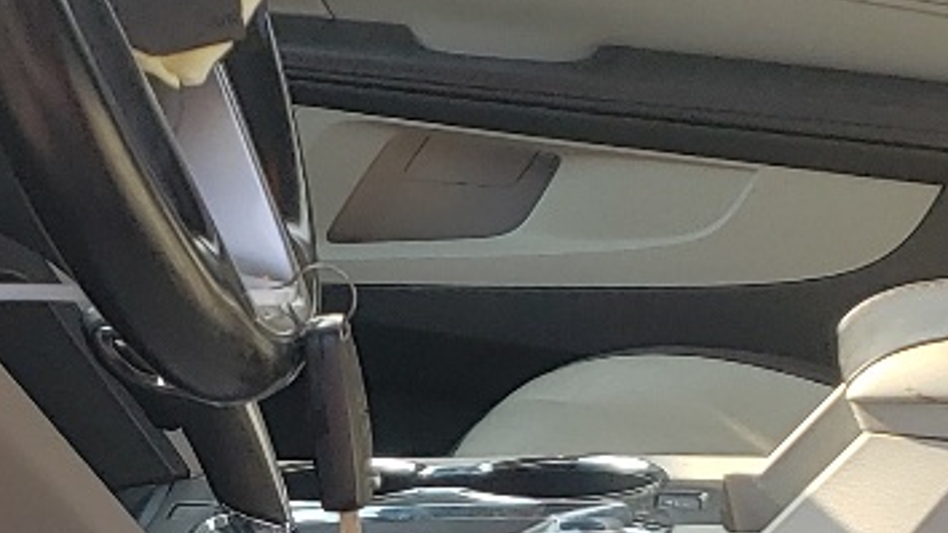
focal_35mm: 128
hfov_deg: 16.8
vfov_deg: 9.3
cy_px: 688
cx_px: 388
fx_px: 3217
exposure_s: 1/476
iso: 50
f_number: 1.5
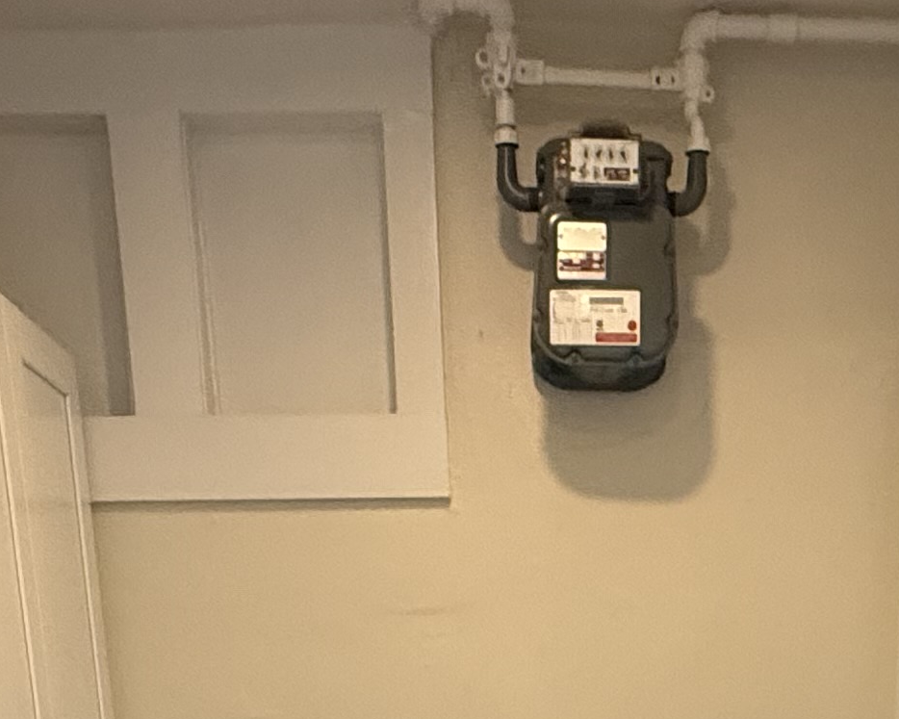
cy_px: 1248
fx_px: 1570
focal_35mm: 59
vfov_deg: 19.9
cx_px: 633
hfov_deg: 31.6
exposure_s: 1/120
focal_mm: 2.22
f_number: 2.2
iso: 400
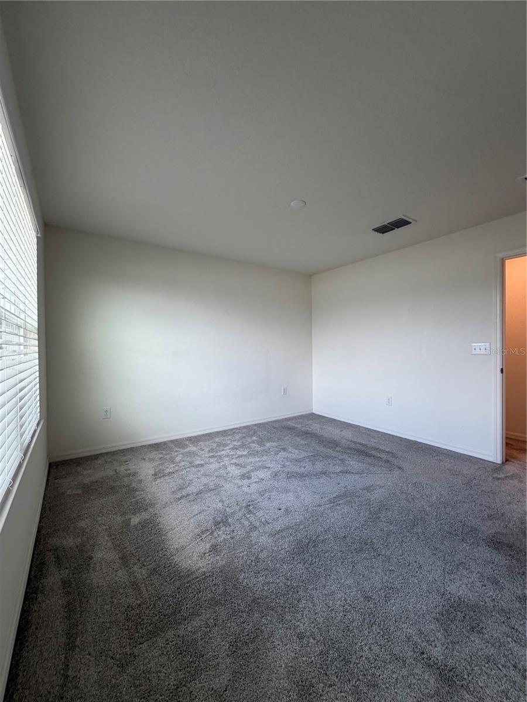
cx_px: 264
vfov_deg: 102.1
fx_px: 284
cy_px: 351
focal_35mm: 14
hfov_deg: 85.7
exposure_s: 1/120
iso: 125
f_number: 2.2
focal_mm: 2.22
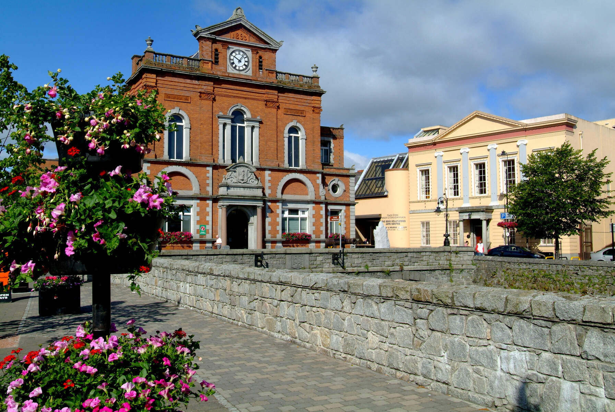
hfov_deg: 57.2
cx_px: 308
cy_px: 206
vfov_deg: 40.1
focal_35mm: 33
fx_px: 564
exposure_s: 1/180
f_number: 13
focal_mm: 22
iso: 200
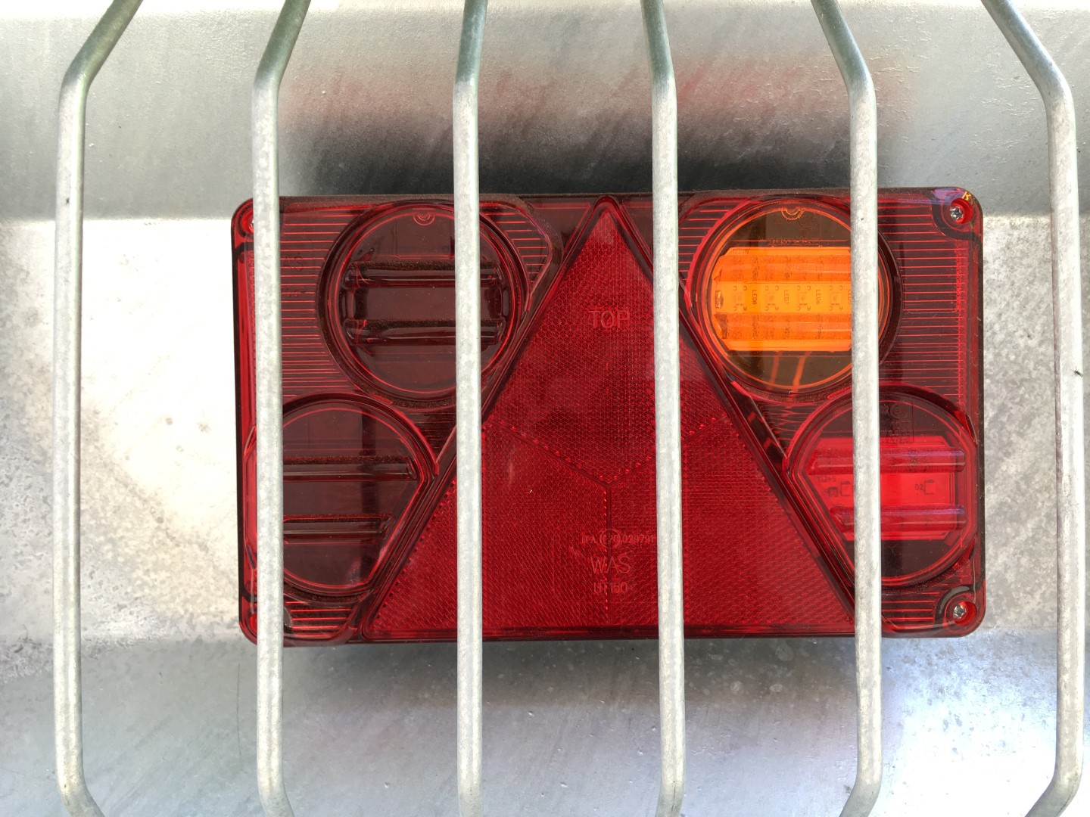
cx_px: 545
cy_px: 408
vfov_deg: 48.2
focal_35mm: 29
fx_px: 913
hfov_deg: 61.7
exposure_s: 1/50
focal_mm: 4.15
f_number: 2.2
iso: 25
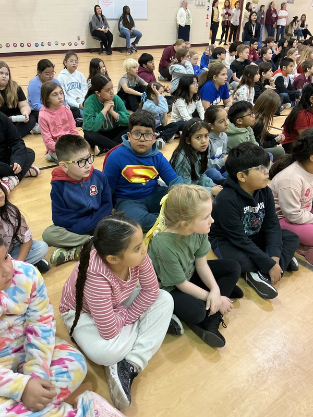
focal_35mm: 29
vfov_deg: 61.7
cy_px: 208
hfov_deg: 48.2
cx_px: 156
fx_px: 350
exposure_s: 1/60
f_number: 1.8
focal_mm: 3
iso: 200
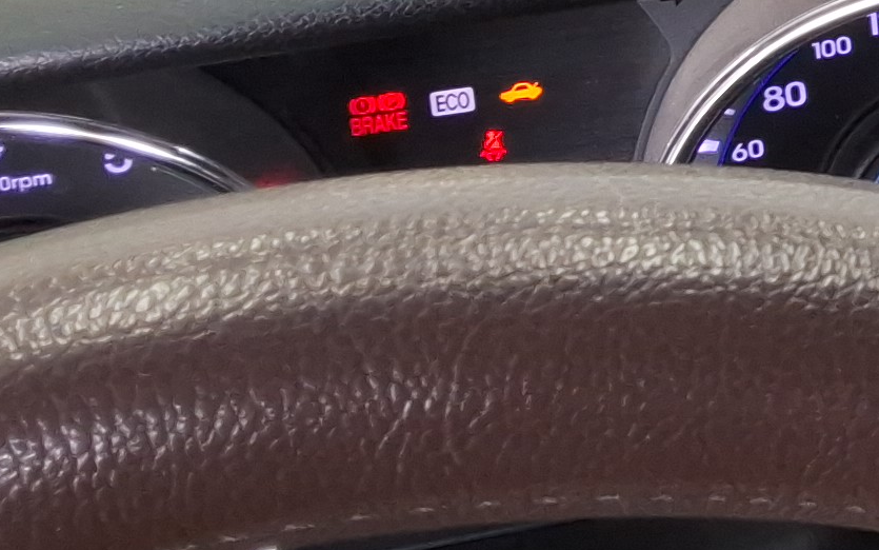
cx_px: 1626
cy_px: -330
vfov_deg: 10.8
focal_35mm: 116
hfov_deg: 15.3
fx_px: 2779
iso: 43
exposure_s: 1/40
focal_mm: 2.91
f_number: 1.9
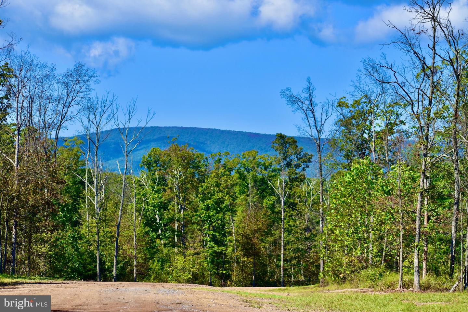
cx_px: 234
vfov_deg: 13.0
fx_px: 1365
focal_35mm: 105
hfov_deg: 19.5
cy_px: 156
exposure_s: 1/500
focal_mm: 70
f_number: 6.3
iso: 110
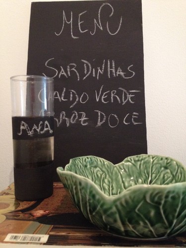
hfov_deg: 40.7
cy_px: 124
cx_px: 93
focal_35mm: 35
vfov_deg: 52.6
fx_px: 251
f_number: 2.4
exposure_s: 1/20
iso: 320
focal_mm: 4.28
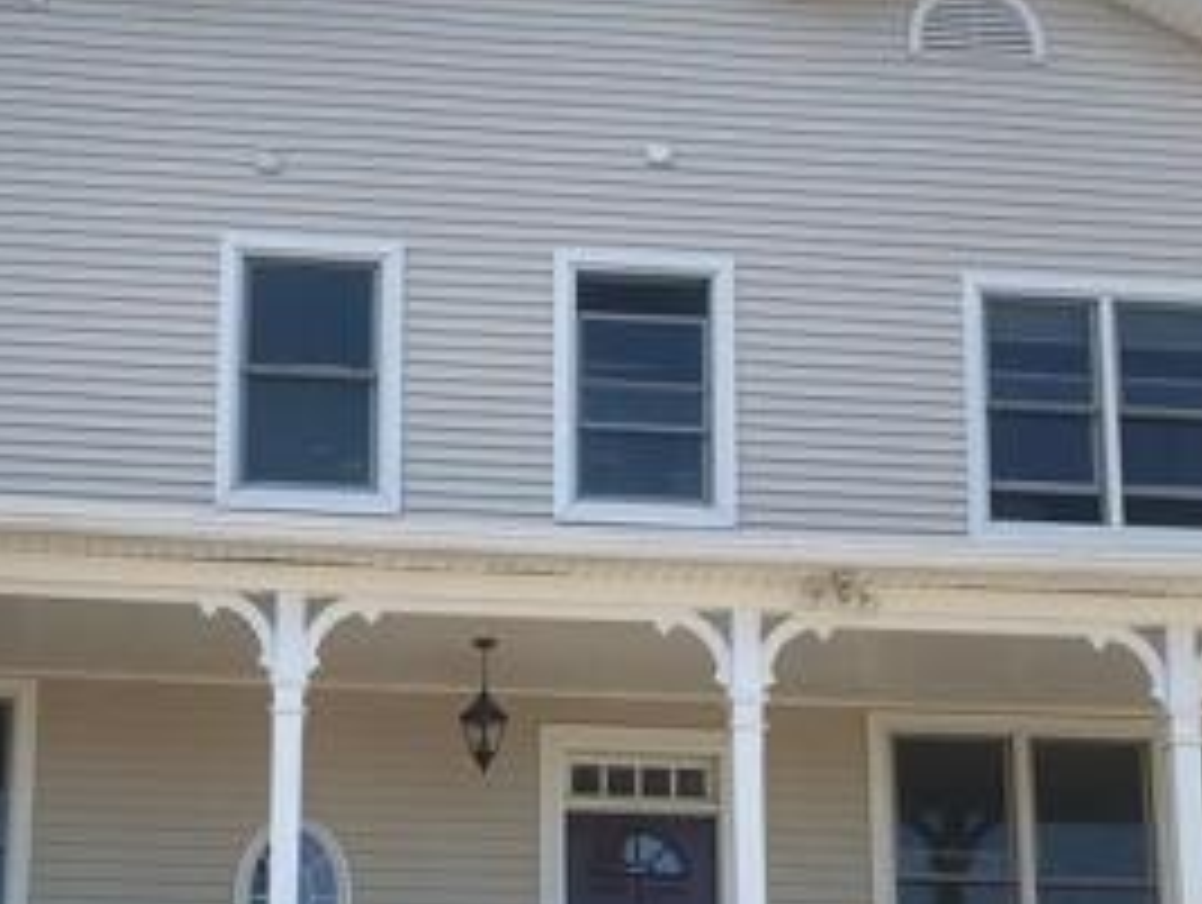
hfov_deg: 27.5
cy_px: 886
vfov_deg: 20.4
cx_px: 374
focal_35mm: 70
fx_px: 2434
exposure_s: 1/991
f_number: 1.8
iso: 25
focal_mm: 4.25
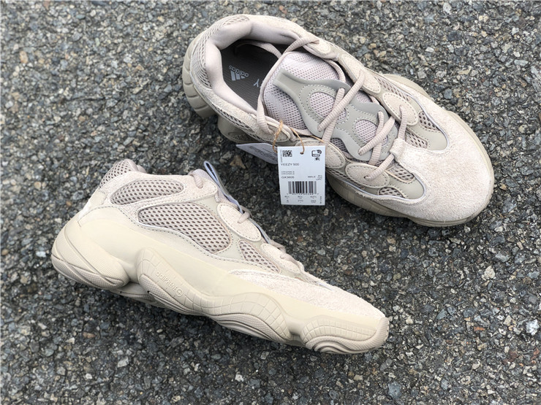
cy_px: 202
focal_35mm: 52
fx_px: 813
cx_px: 270
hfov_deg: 36.8
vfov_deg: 28.0
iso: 16
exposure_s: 1/282
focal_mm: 6
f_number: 2.4
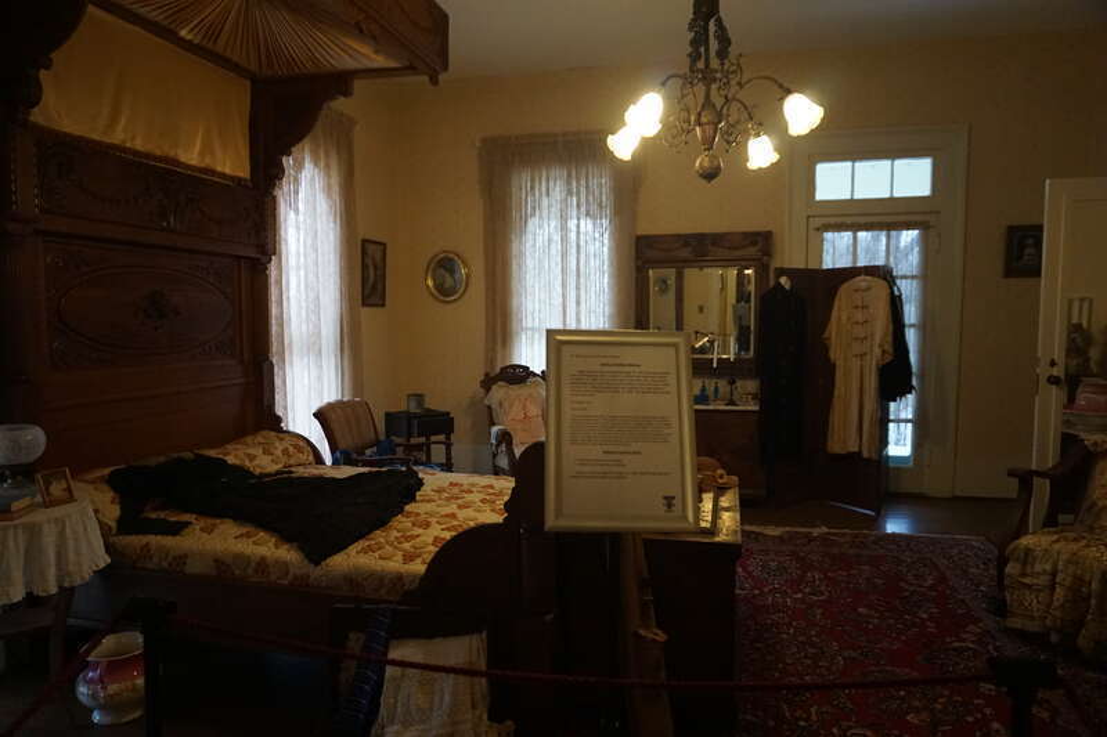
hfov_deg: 73.8
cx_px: 554
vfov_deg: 53.1
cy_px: 368
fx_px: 738
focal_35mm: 24
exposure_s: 1/160
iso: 2500
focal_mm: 16
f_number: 3.5
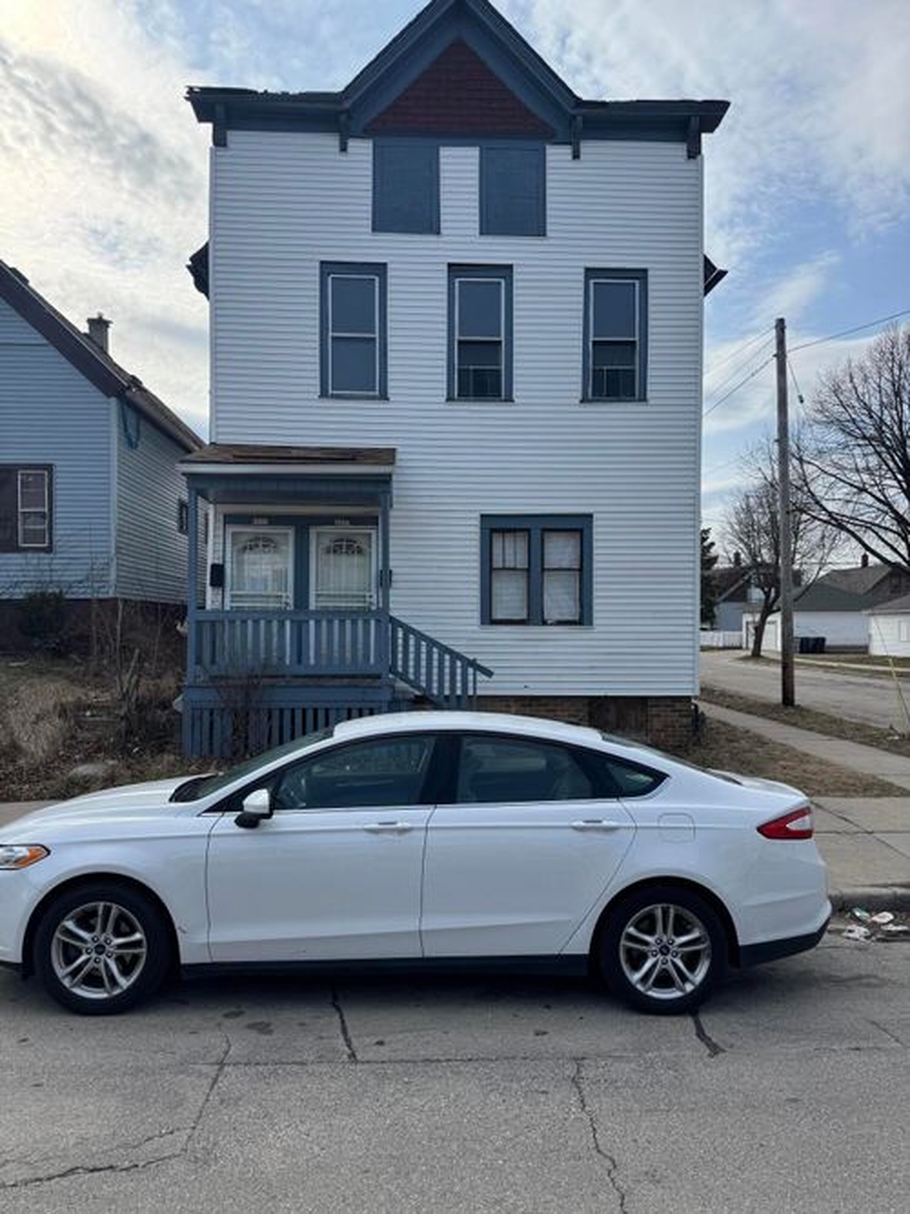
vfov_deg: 71.6
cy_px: 607
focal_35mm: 24
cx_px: 455
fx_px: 841
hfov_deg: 56.8
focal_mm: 6.76
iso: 80
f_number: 1.78
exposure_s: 1/4049
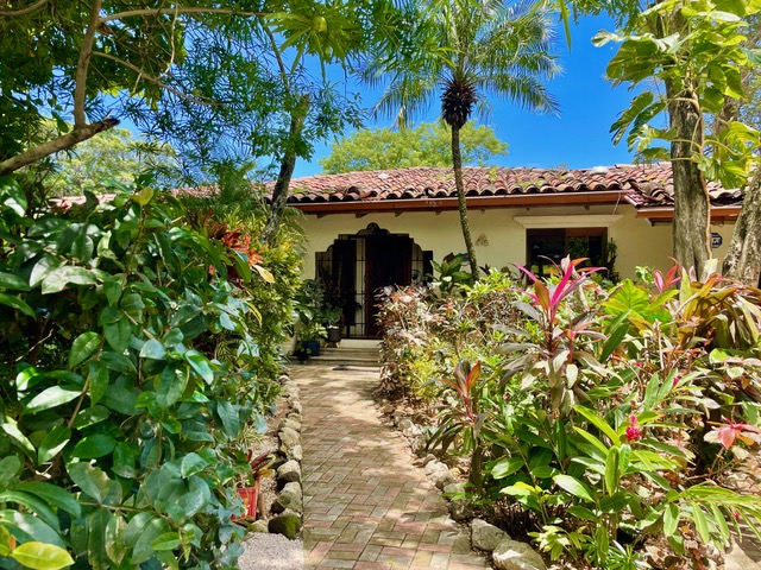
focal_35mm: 26
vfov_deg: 53.1
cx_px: 380
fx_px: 572
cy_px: 285
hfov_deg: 67.3
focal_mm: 4.2
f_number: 1.6
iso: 32
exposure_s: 1/779
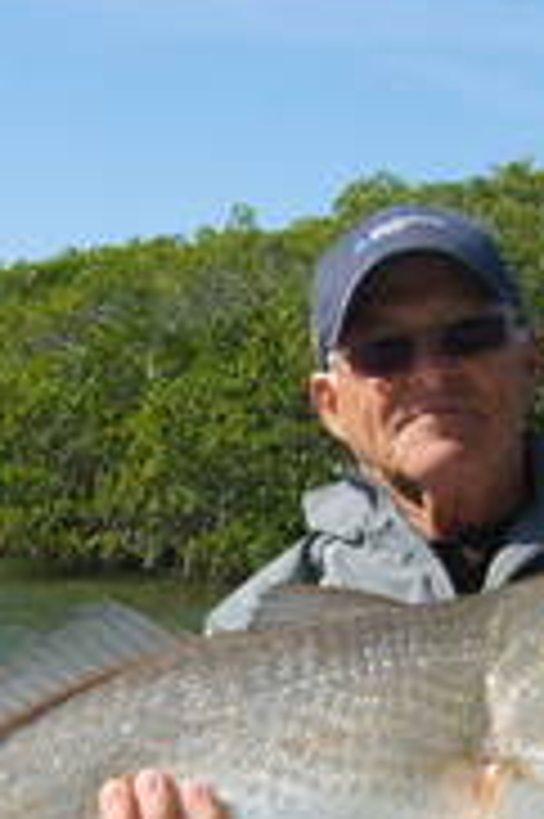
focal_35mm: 80
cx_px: 283
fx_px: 1817
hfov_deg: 17.0
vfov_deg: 25.0
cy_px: 657
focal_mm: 5.8
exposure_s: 1/1000
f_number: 2.8
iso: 50
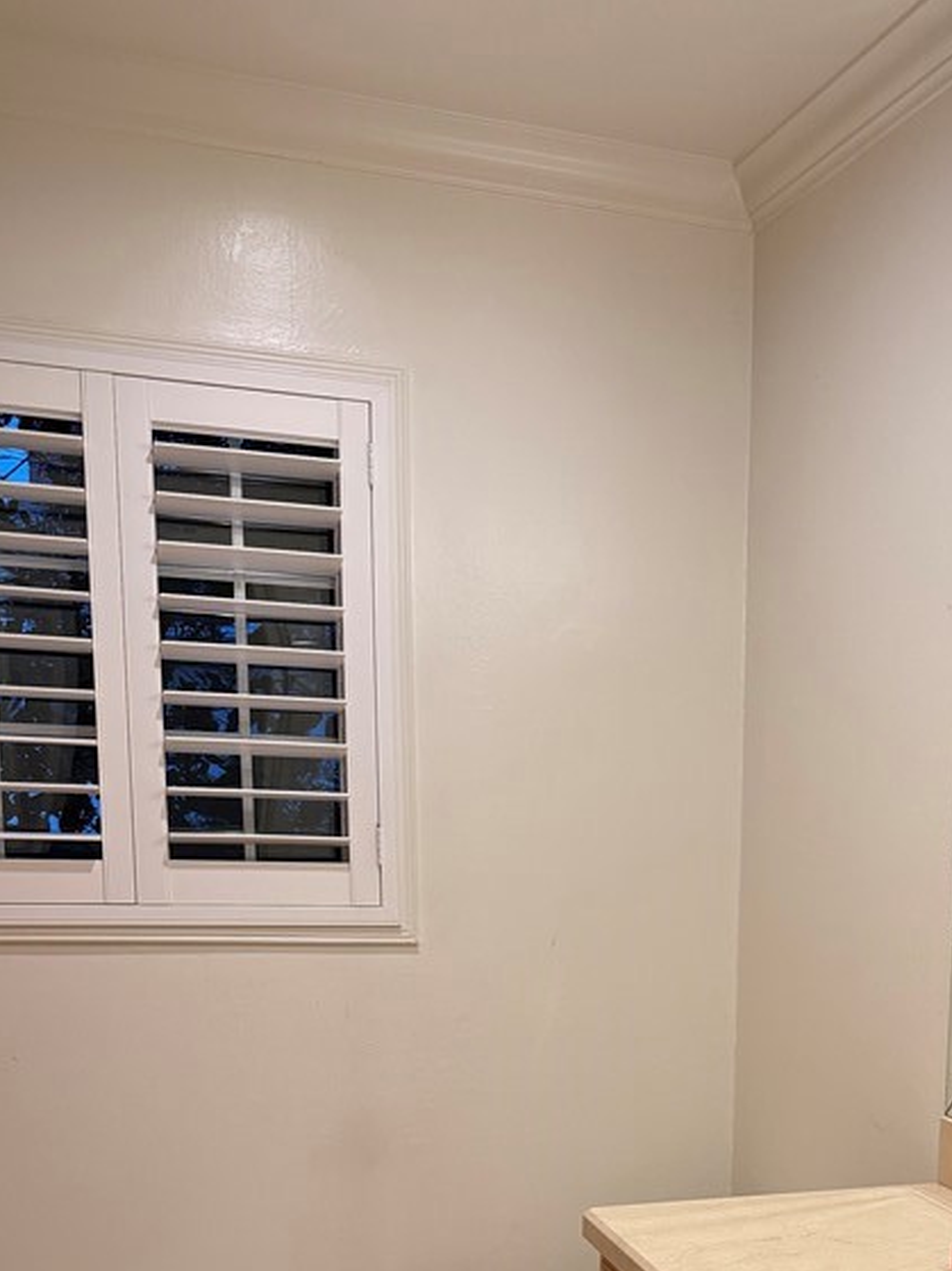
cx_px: 779
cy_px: 1110
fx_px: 1614
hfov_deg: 31.9
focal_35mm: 44
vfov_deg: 40.2
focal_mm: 6.76
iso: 320
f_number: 1.78
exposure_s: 1/120
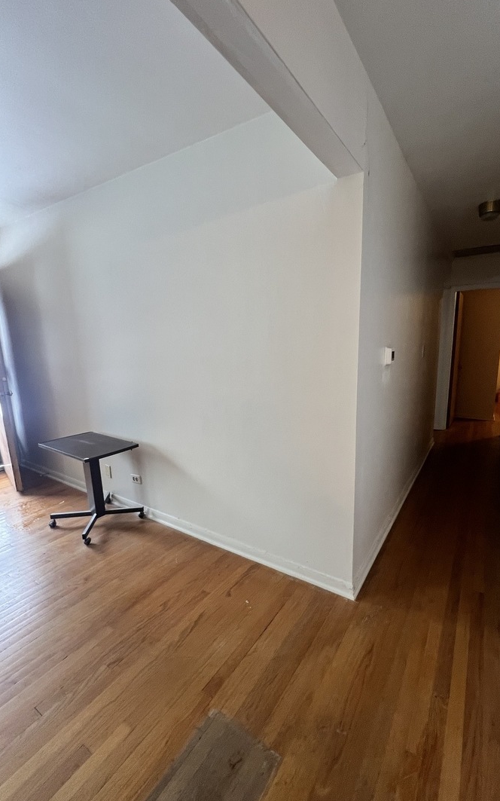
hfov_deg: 77.8
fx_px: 305
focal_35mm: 14
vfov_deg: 105.3
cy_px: 404
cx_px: 298
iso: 250
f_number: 1.8
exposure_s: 1/60
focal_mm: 1.57
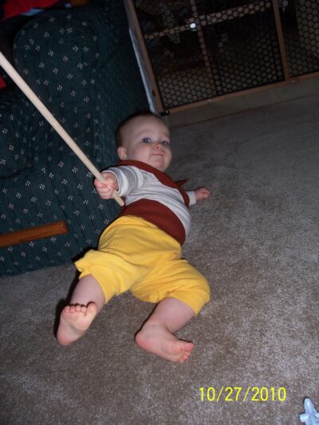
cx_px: 160
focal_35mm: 34
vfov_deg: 53.9
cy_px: 212
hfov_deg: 41.8
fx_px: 418
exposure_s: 1/60
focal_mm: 5.6
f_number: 2.7
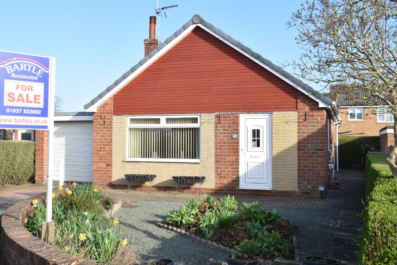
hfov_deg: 49.5
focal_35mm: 39
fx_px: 430
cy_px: 132
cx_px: 198
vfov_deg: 34.2
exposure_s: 1/200
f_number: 20
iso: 800
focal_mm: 26
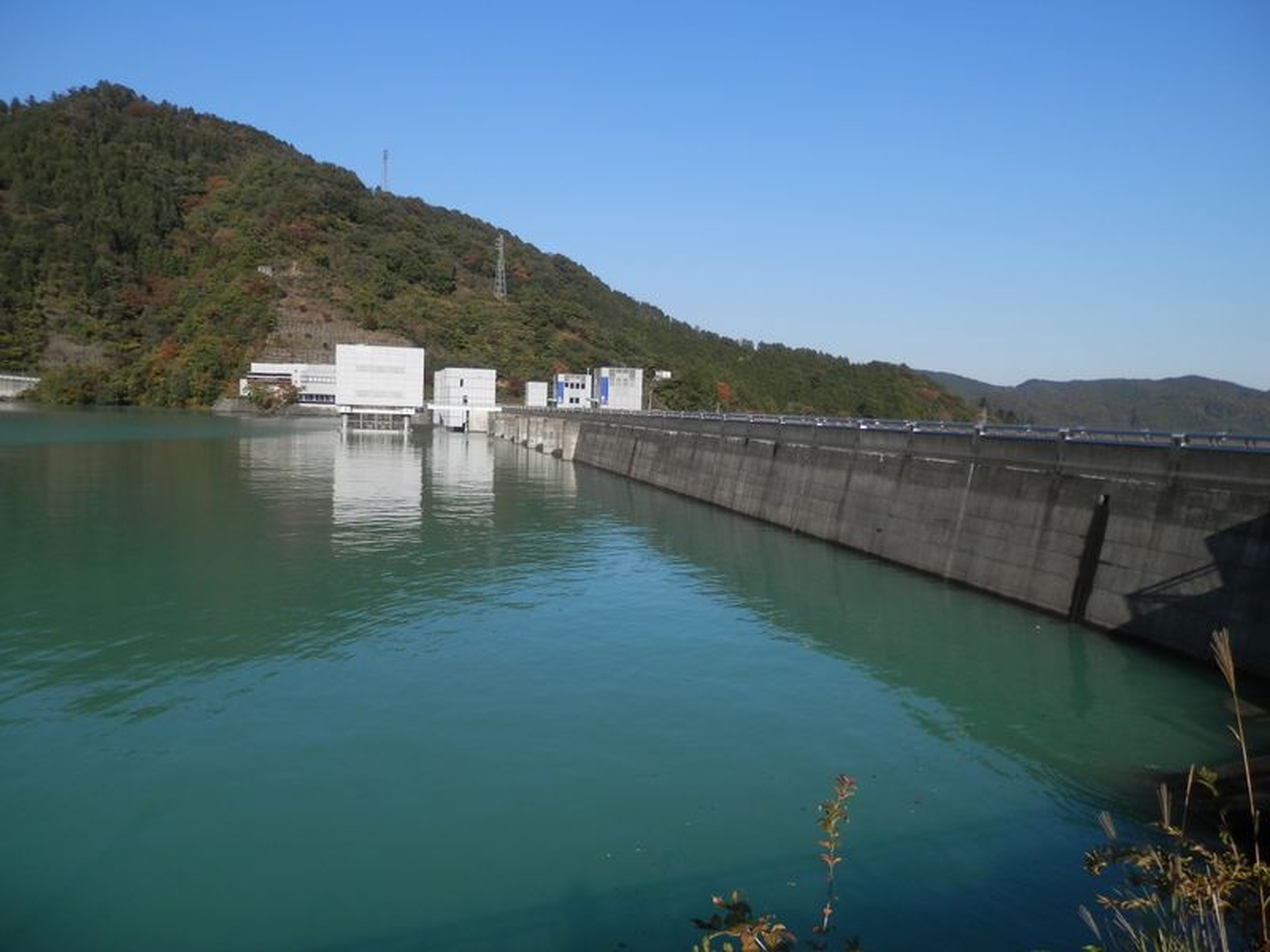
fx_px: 917
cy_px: 476
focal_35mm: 25
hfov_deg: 69.4
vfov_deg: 54.9
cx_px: 635
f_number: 8.7
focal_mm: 4.5
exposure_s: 1/160
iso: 80
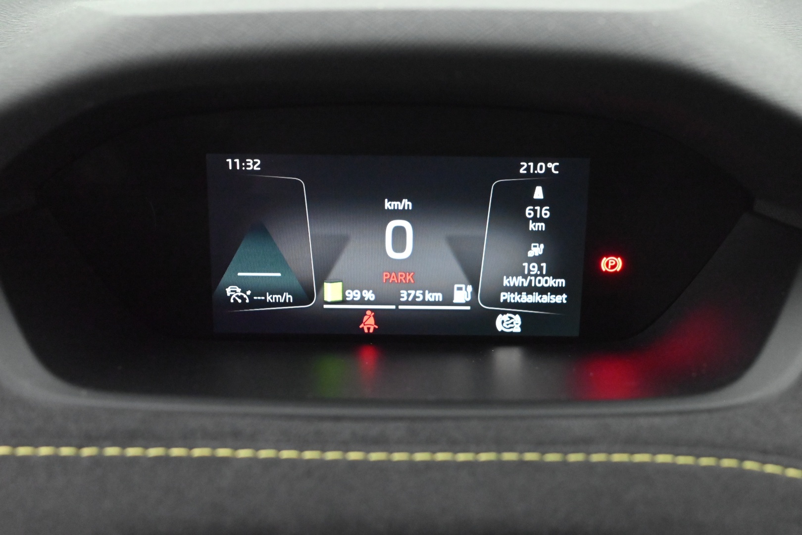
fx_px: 1114
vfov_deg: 27.0
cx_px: 401
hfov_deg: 39.6
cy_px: 268
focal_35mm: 50
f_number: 6.3
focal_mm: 50
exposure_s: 1/60
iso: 14400
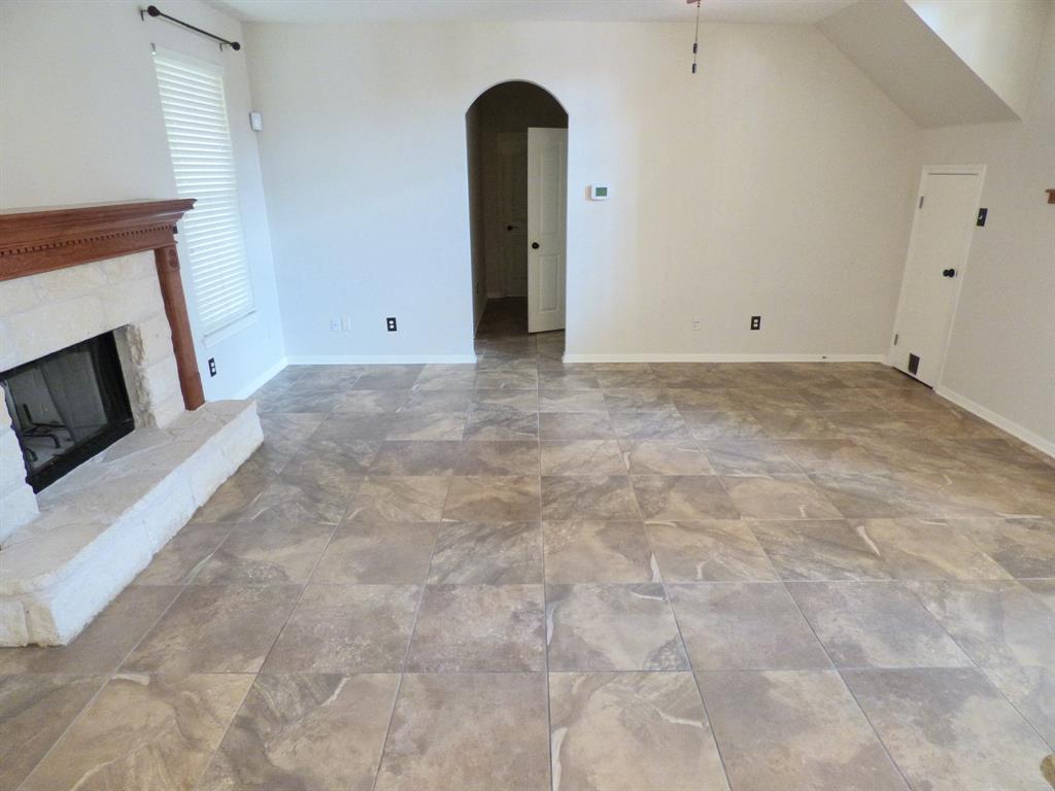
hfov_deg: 81.7
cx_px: 528
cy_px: 396
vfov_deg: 66.0
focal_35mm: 20
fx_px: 610
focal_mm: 3.58
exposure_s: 1/25
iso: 800
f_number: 2.8
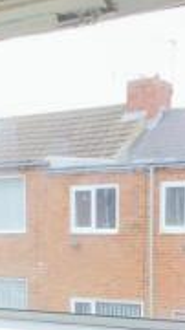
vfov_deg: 25.1
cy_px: 296
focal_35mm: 82
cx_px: 26
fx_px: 716
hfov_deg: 14.6
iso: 25
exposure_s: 1/101
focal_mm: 3.3
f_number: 2.4
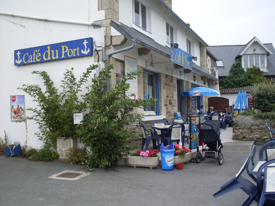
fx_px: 302
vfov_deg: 37.7
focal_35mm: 38
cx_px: 138
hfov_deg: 49.0
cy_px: 103
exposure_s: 1/90
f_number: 8.4
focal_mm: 6.3
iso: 80
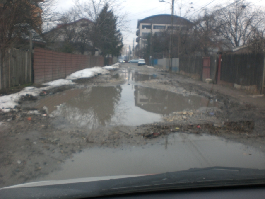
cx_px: 132
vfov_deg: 37.7
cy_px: 100
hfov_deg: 49.0
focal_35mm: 38
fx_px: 291
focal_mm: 6.3
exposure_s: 1/100
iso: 100
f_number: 3.1
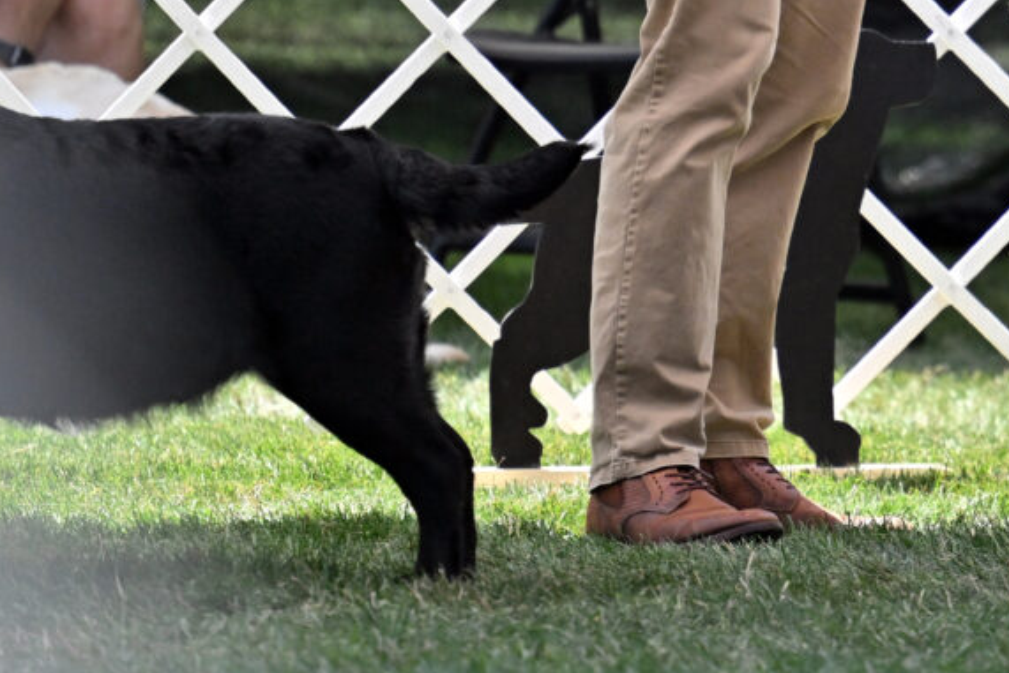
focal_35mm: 518
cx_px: 1315
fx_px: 14521
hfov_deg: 4.0
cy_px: -206
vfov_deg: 2.7
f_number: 4
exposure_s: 1/5000
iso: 1250
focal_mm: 185
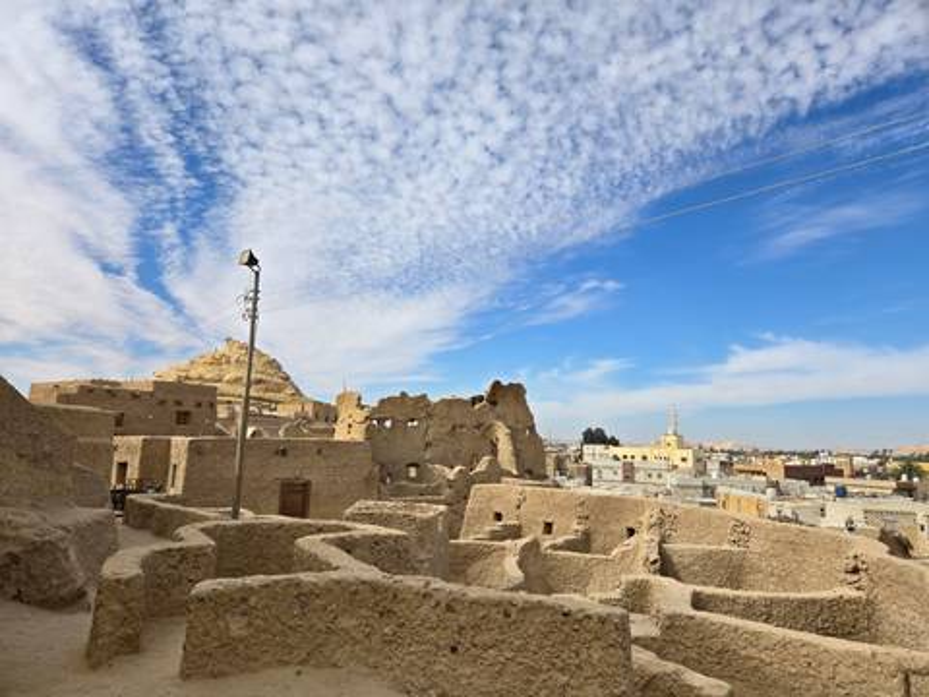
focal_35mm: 23
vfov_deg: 58.9
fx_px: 617
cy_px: 348
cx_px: 464
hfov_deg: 73.9
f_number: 1.8
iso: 25
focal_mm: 5.4
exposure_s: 1/3034
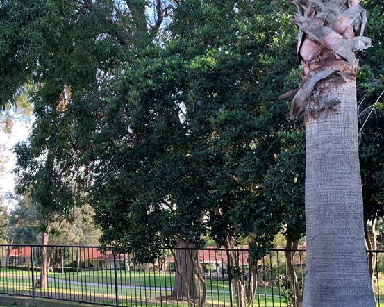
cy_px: 211
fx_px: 534
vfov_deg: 31.7
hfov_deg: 38.5
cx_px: 95
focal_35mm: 47
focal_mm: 4.25
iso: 25
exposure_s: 1/123
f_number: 1.8
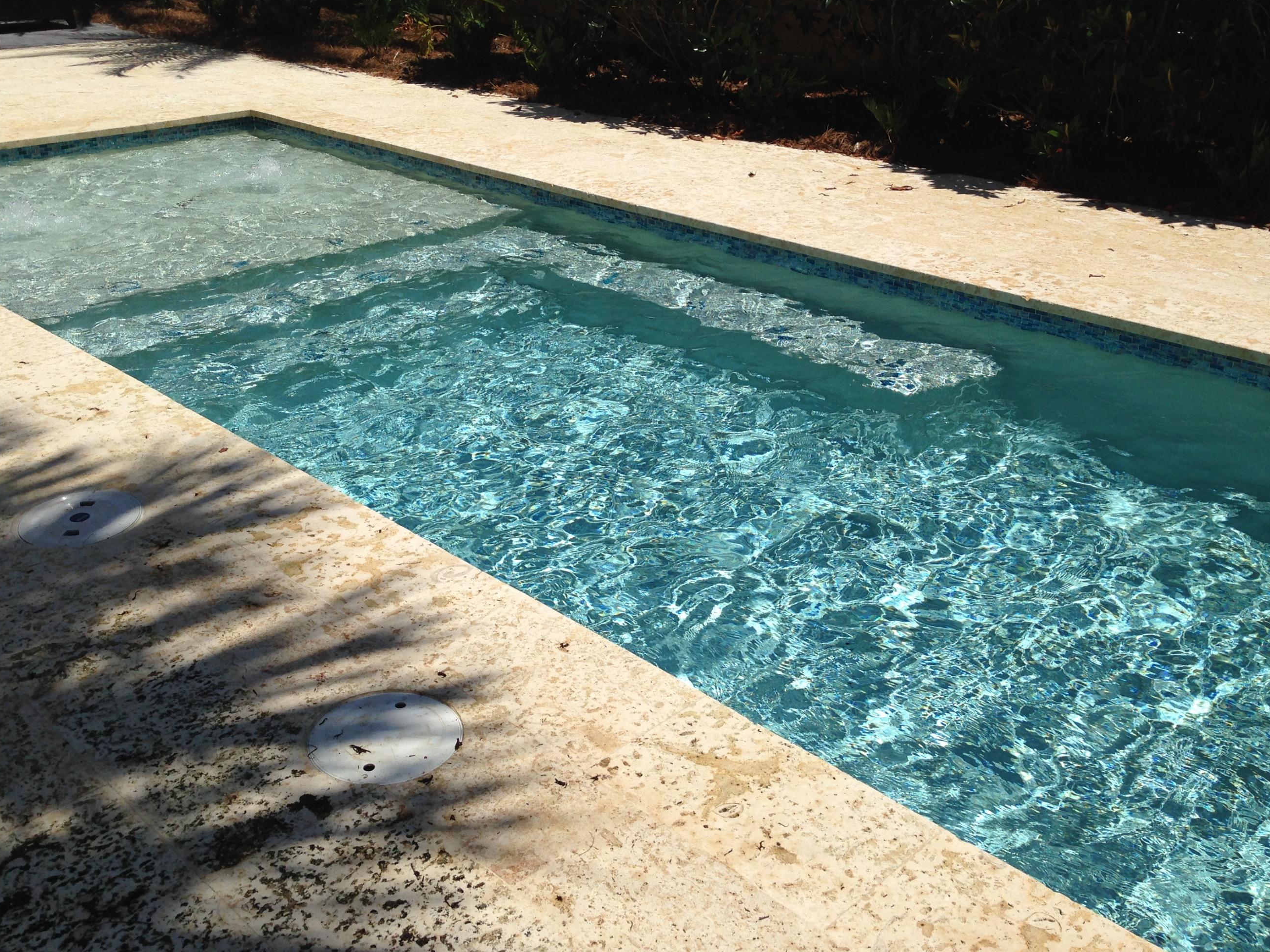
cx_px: 585
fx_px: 1394
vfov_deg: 37.6
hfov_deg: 48.9
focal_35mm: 38
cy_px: 405
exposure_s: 1/4184
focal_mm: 4.12
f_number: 2.4
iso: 50
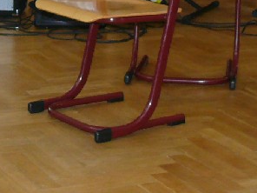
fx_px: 1143
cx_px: -7
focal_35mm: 154
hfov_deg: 12.7
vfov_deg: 9.2
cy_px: -166
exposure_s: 1/30
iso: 200
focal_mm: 7.9
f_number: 2.8
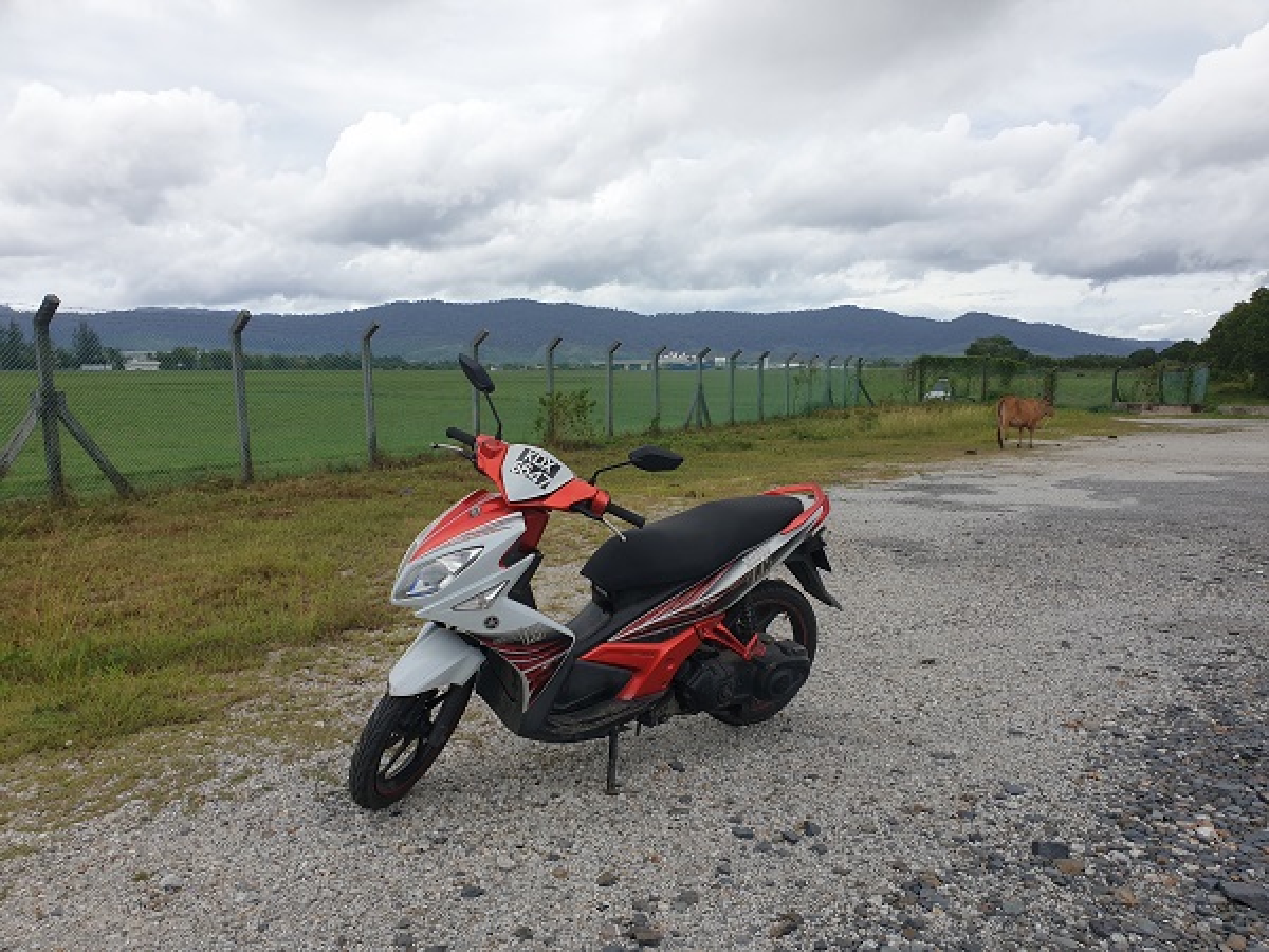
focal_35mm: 26
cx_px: 634
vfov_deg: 53.1
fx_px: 953
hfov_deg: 67.3
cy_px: 476
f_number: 2.4
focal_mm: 4.3
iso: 50
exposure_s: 1/1733
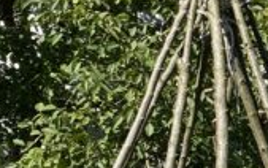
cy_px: 211
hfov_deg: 12.0
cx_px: 398
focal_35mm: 167
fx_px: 1221
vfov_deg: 7.8
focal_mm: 4.25
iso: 32
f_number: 1.8
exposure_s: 1/1193
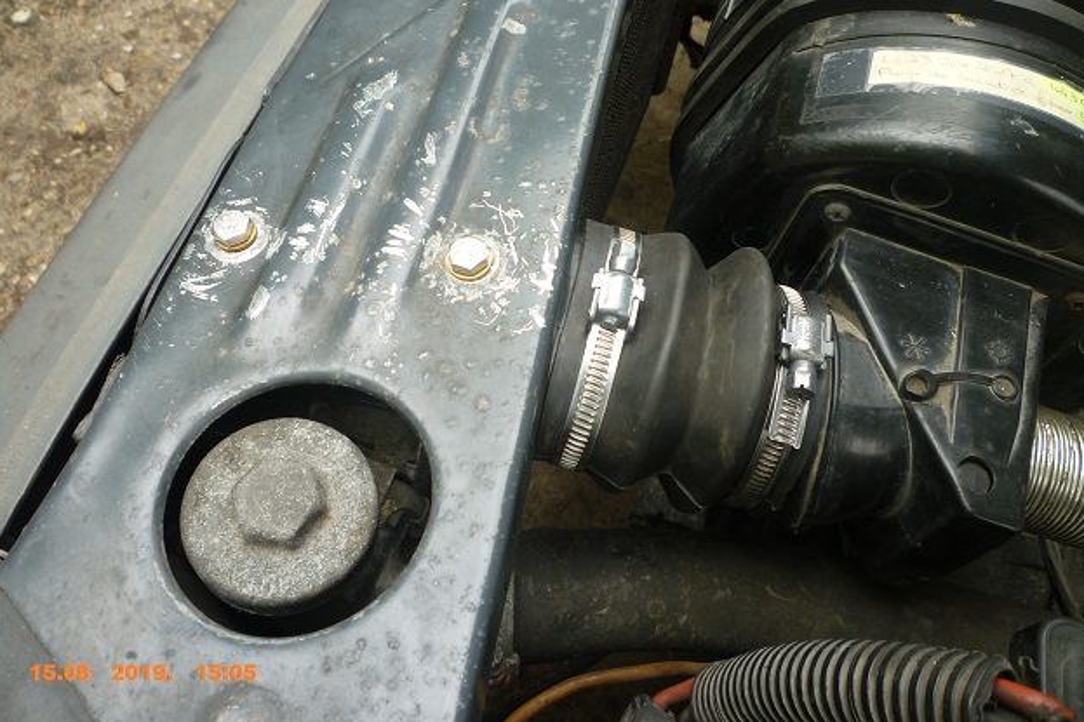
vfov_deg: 42.2
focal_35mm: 31
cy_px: 306
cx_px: 553
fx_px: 933
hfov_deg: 60.3
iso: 80
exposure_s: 1/100
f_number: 3.3
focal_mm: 5.2
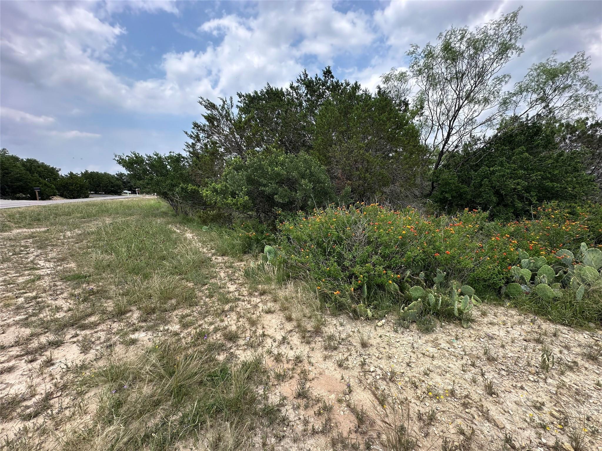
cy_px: 226
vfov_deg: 85.7
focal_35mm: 14
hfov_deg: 102.1
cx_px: 301
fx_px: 243
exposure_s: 1/868
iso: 40
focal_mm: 2.22
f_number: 2.2
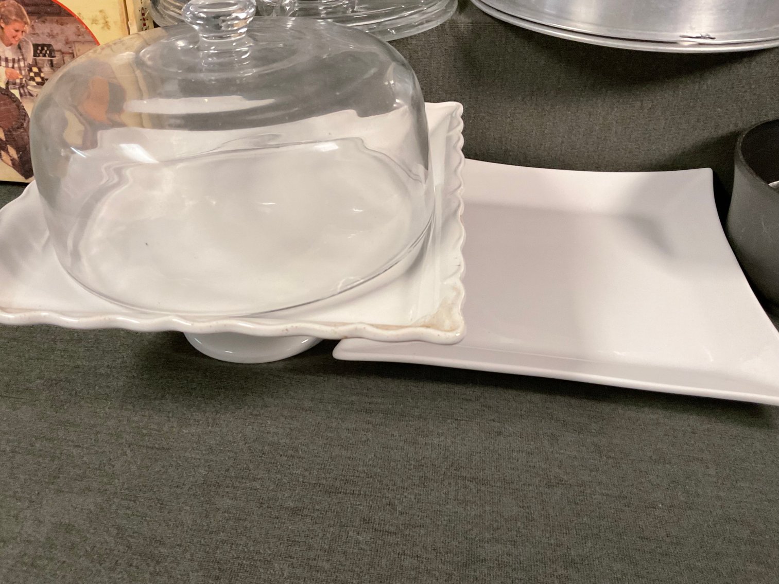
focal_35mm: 29
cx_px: 390
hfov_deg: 61.7
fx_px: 653
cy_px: 292
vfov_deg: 48.2
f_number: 1.8
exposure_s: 1/60
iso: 160
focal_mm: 3
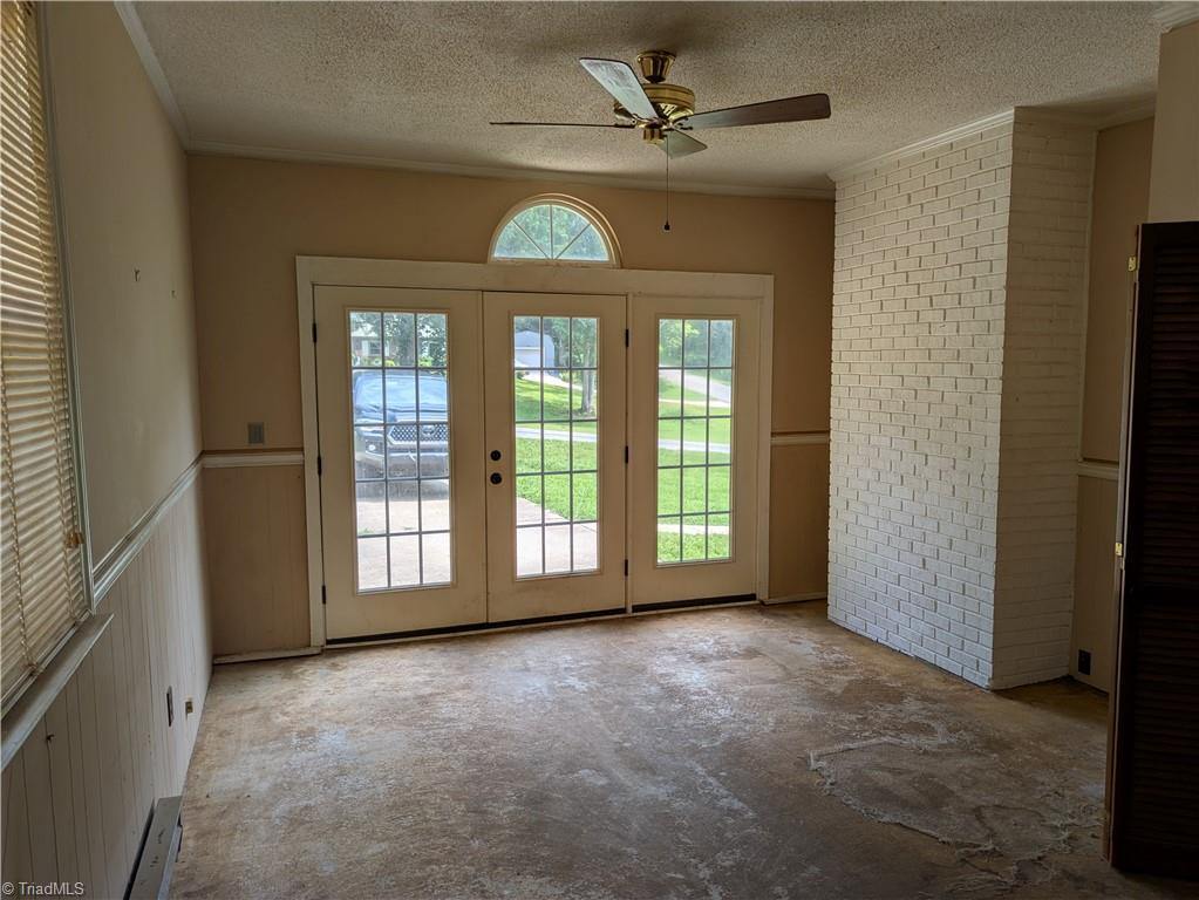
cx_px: 600
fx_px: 866
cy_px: 450
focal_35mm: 25
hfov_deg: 69.4
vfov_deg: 54.9
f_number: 1.89
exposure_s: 1/464
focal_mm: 5.43
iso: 45
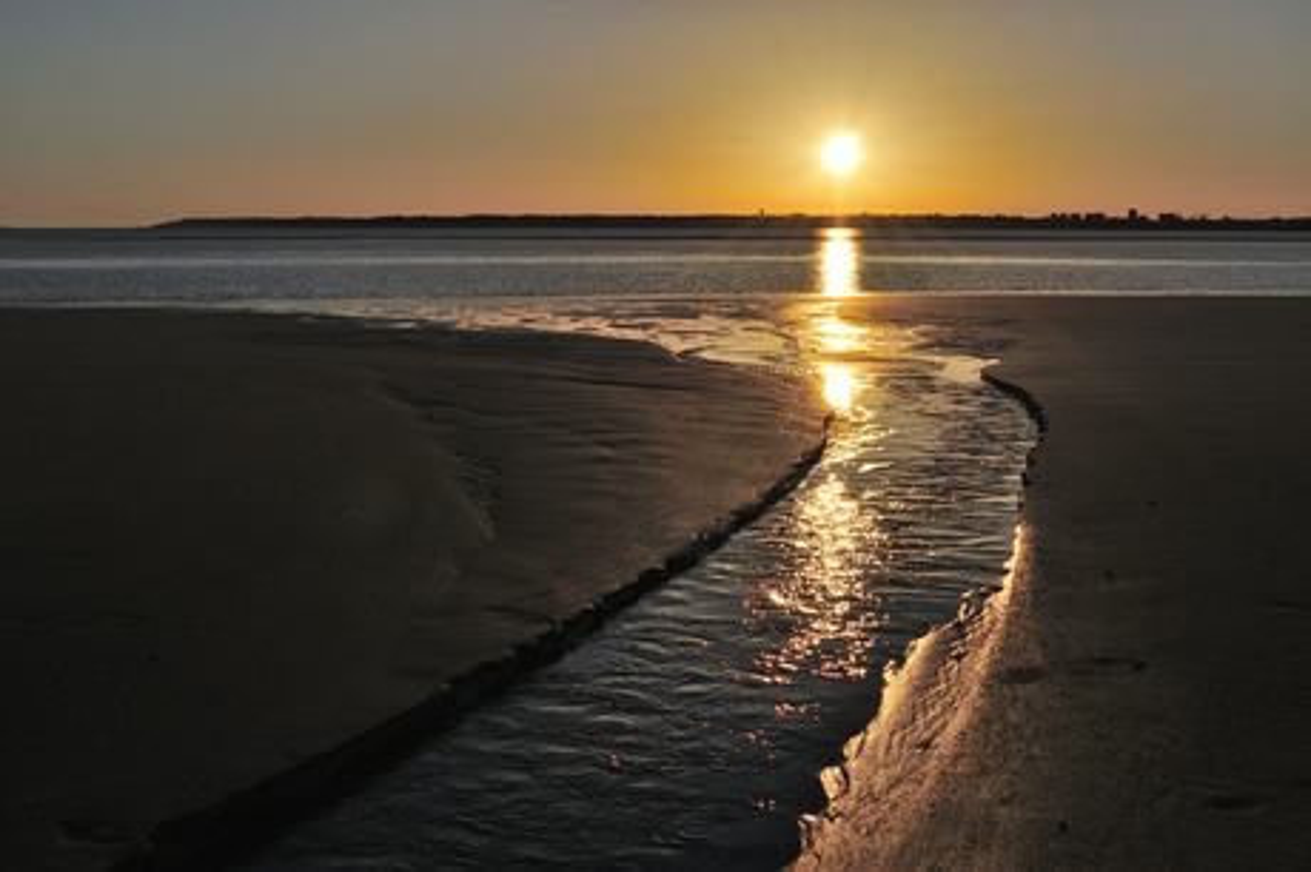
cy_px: 436
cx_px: 656
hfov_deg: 46.4
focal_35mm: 42
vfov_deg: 31.8
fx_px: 1528
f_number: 14
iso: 200
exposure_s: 1/800
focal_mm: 28
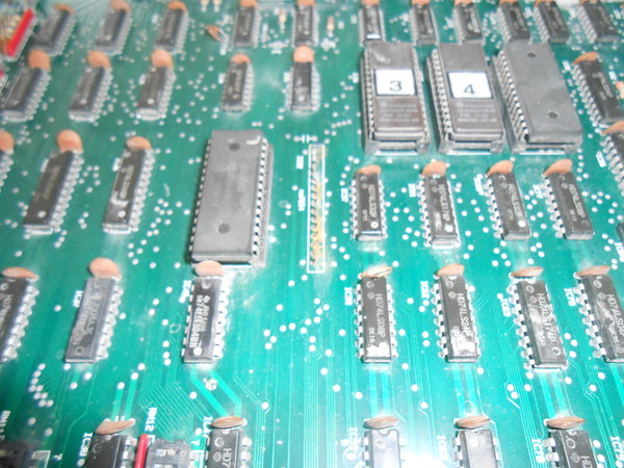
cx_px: 312
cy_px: 234
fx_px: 469
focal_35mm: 26
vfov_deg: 53.1
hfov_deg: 67.3
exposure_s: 1/2.5
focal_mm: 4.6
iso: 400
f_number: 11.5
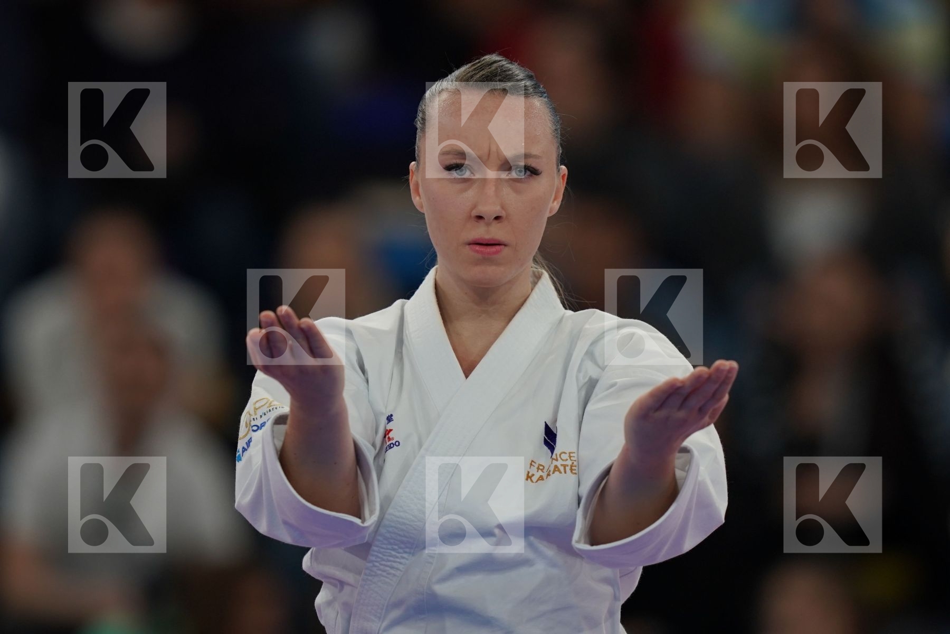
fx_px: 15832
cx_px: 475
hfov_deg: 3.4
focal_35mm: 600
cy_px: 317
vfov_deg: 2.3
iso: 640
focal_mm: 400
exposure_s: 1/500
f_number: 2.8
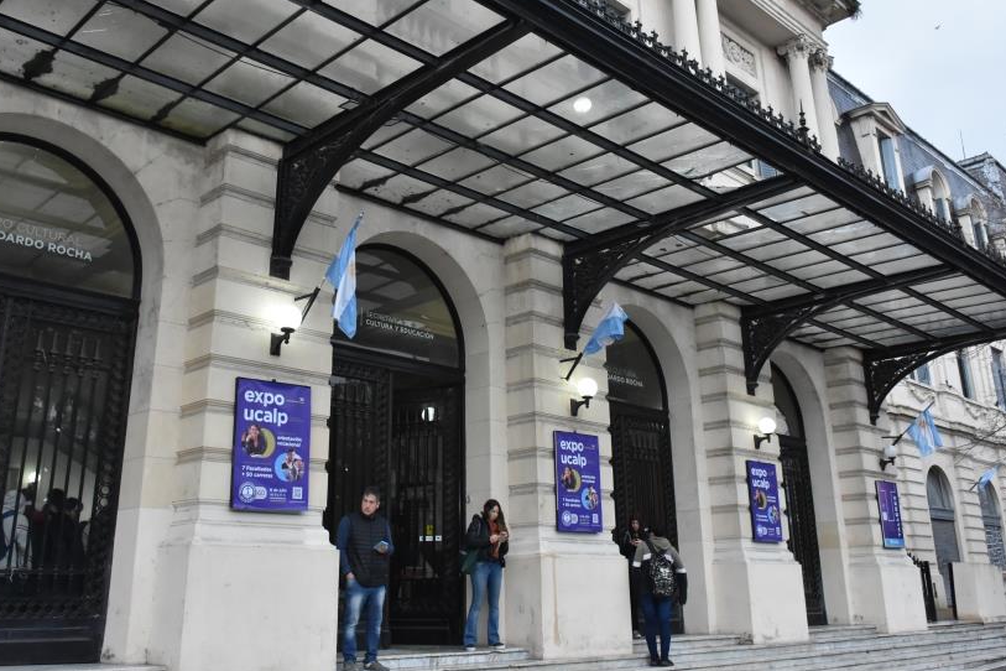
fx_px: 950
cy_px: 254
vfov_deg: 38.7
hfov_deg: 55.8
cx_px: 479
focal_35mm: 34
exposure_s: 1/125
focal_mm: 18
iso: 1600
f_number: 5.6
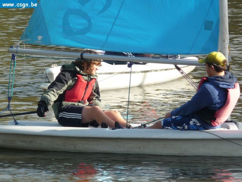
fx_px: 2650
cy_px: 91
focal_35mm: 379
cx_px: 121
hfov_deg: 5.2
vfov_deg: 3.9
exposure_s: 1/250
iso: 100
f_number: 4.9
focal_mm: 47
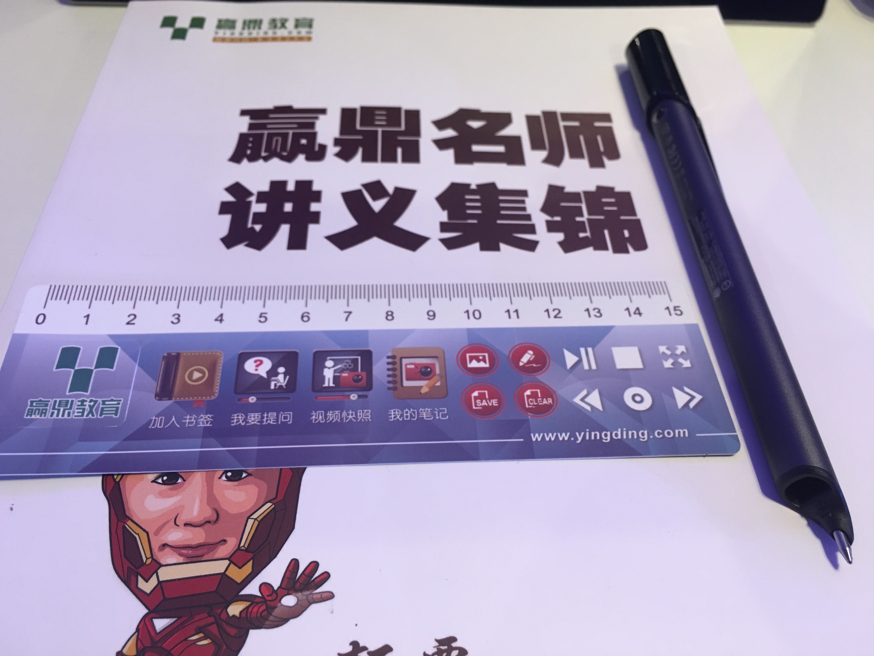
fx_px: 732
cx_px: 437
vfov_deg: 48.2
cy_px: 328
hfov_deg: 61.7
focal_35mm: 29
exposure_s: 1/33
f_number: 2.2
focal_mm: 4.15
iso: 160
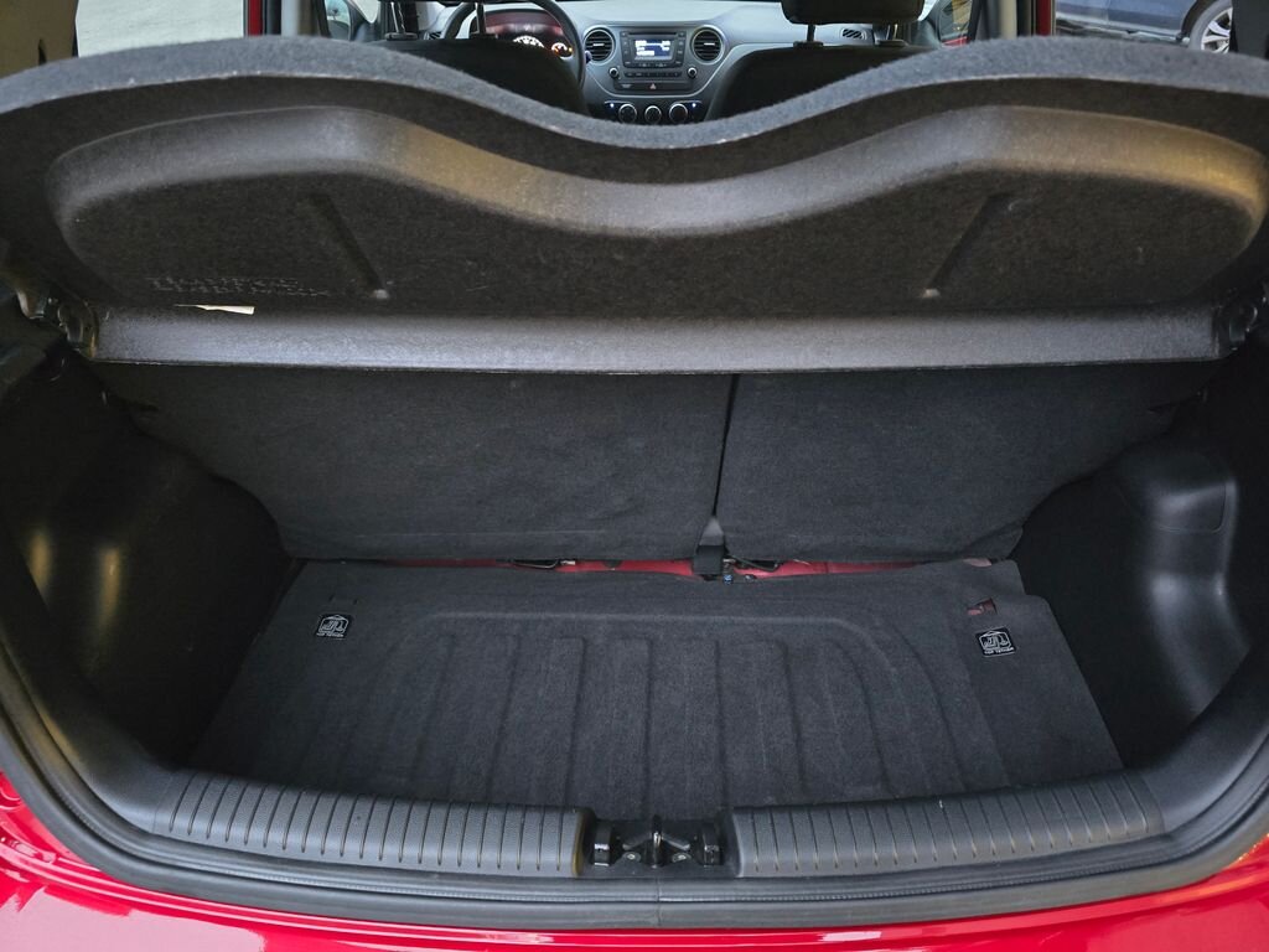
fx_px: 843
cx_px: 634
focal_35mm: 23
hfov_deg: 73.9
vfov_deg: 58.9
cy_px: 476
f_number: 1.7
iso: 2500
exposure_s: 1/16.7
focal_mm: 6.3
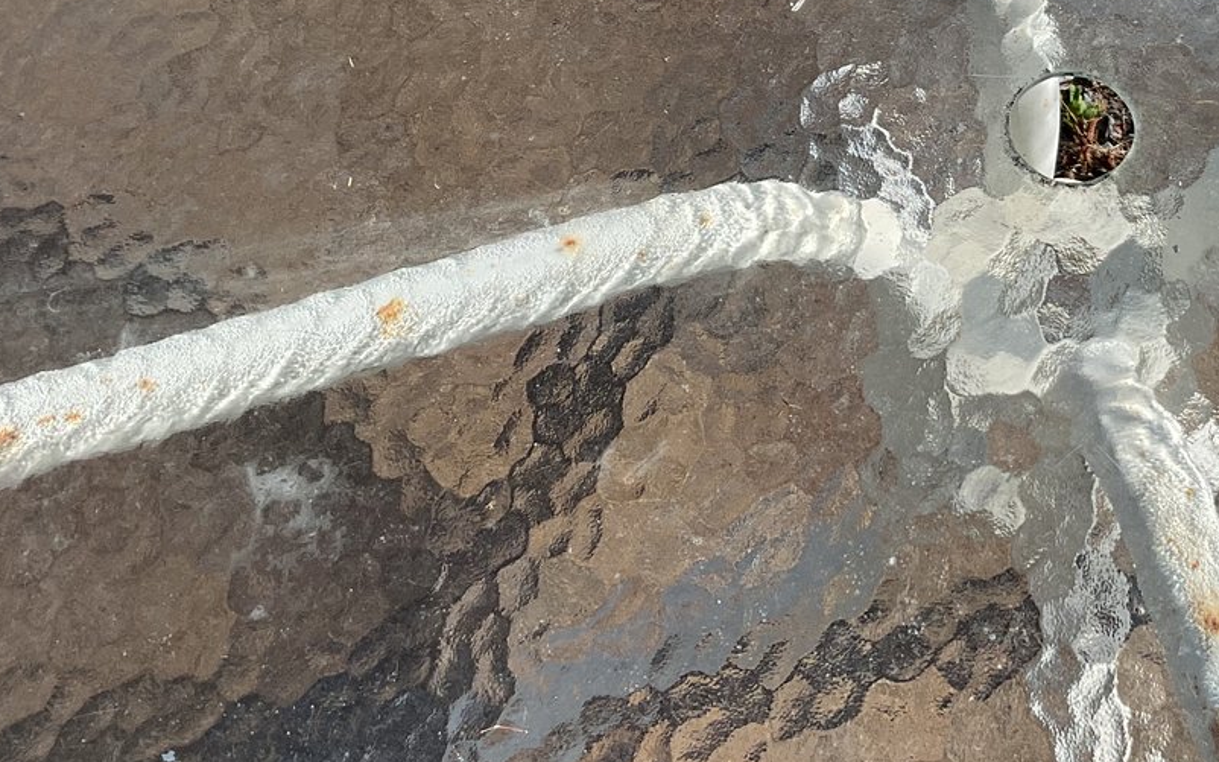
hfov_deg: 34.0
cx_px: 993
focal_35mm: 58
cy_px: 135
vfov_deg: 22.0
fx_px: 1927
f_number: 1.8
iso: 16
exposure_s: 1/2320
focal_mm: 3
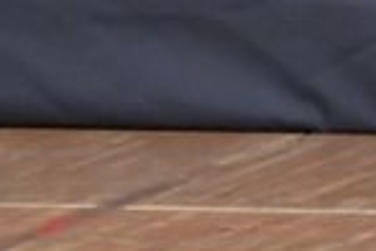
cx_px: -283
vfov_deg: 0.8
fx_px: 17284
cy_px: -282
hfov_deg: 1.2
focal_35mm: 1655
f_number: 5.6
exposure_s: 1/400
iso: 6400
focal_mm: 210
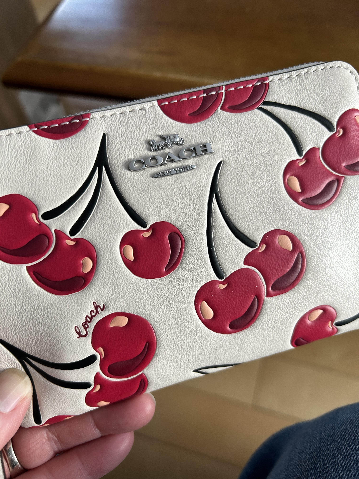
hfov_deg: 53.1
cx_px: 180
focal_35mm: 26
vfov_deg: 67.3
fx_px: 360
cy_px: 240
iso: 125
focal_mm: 5.7
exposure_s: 1/102
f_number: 1.5
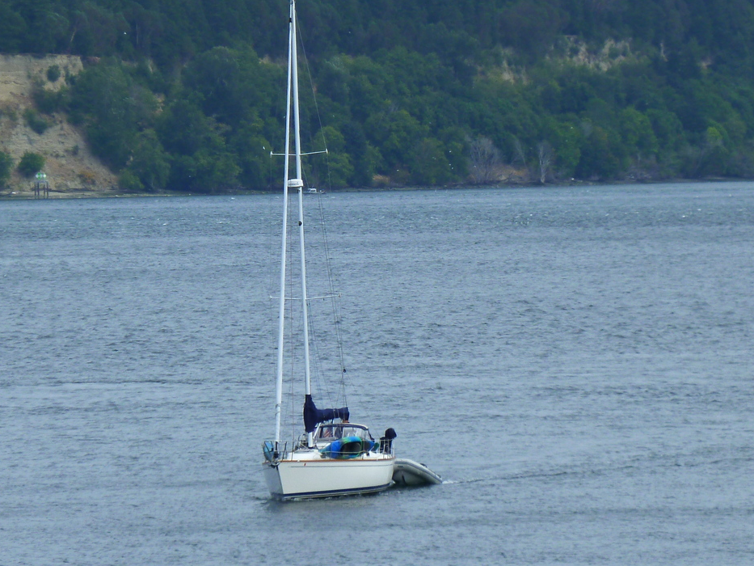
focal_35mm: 343
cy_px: 205
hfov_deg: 5.8
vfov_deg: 4.3
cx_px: 314
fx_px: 7472
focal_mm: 36
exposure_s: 1/200
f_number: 5.9
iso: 80
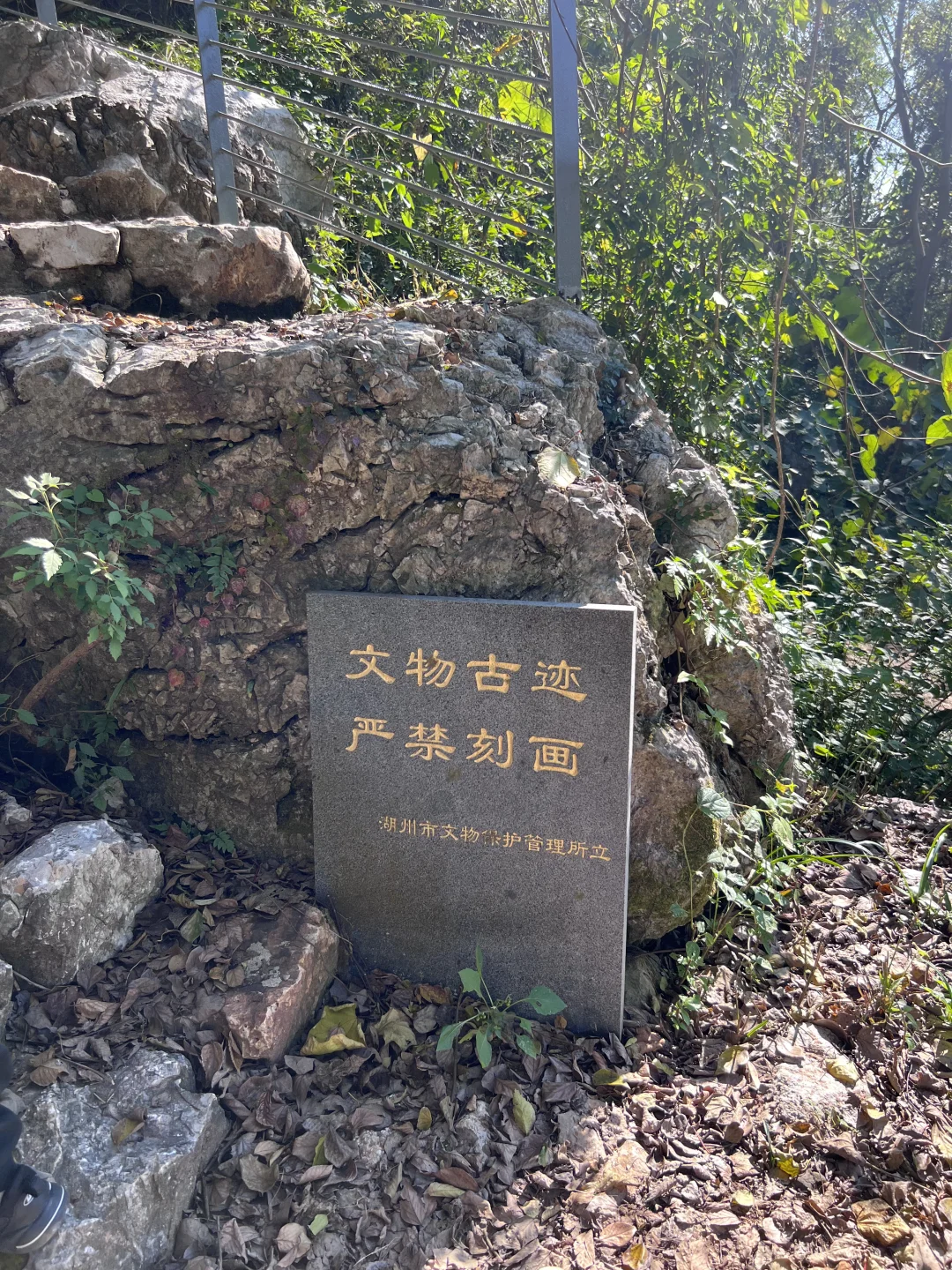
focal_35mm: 26
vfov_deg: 67.3
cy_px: 635
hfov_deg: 53.1
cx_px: 476
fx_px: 953
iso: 50
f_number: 1.5
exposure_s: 1/572
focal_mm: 5.7
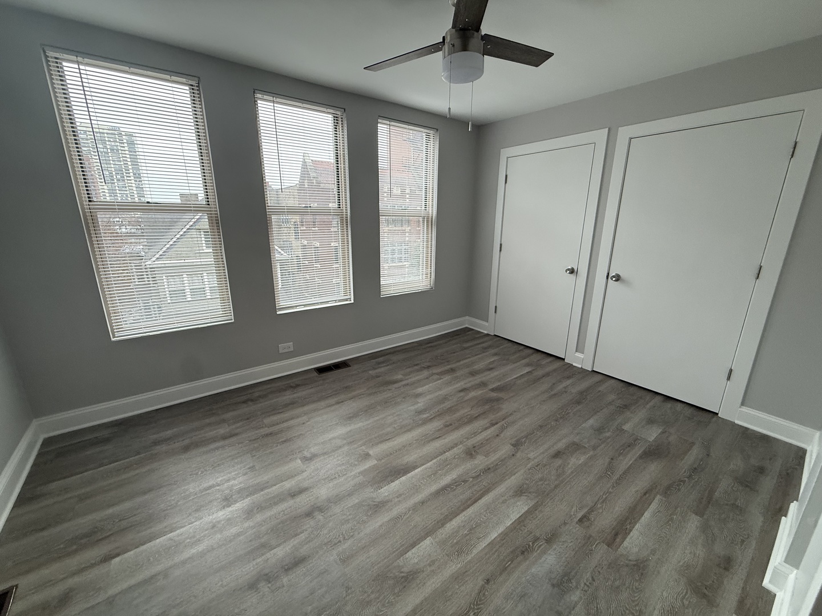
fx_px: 332
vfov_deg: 85.7
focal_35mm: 14
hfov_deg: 102.1
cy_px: 308
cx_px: 411
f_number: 2.2
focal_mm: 2.22
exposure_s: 1/120
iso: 160
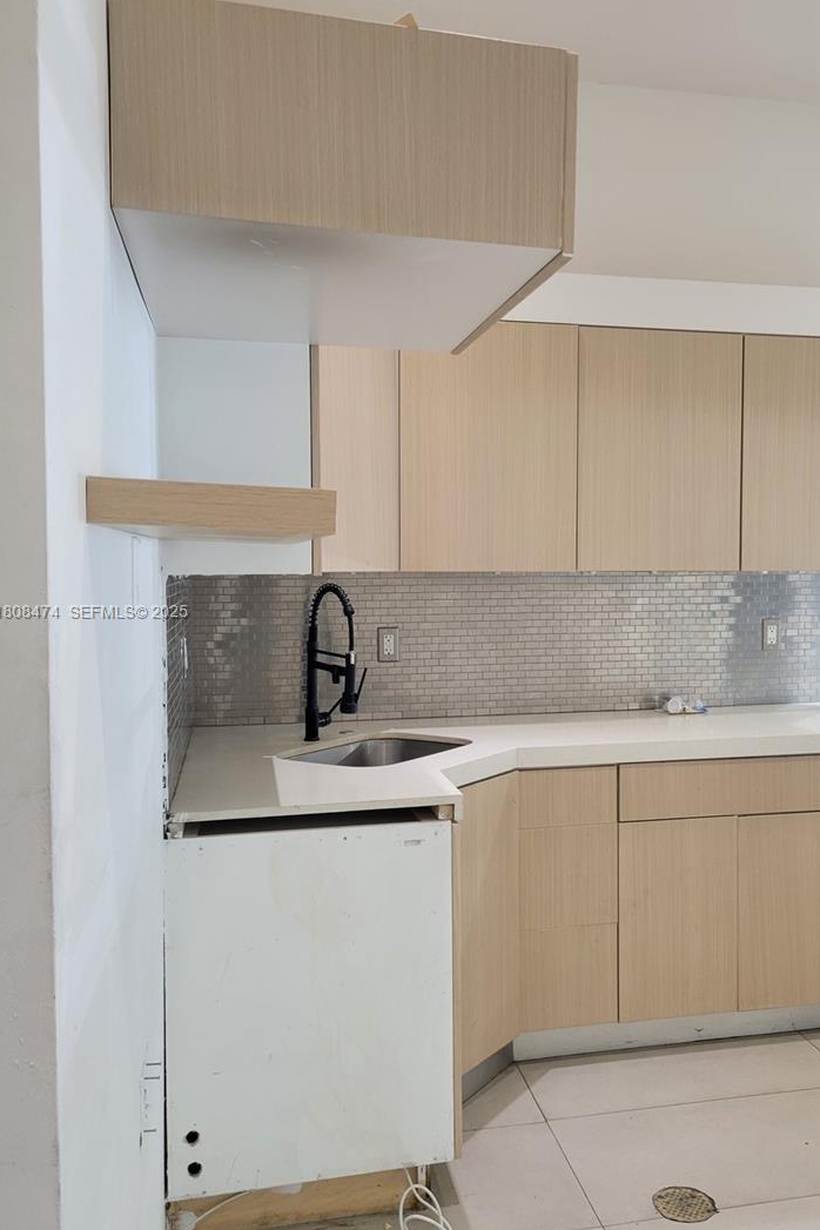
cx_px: 499
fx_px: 1059
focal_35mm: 31
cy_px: 613
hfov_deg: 42.1
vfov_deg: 60.3
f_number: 1.8
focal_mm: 5.4
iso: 200
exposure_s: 1/40
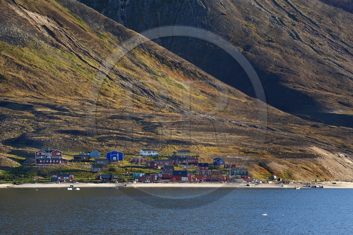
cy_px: 118
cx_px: 176
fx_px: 1323
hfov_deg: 15.2
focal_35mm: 135
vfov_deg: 10.1
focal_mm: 135
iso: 200
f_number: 7.1
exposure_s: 1/250
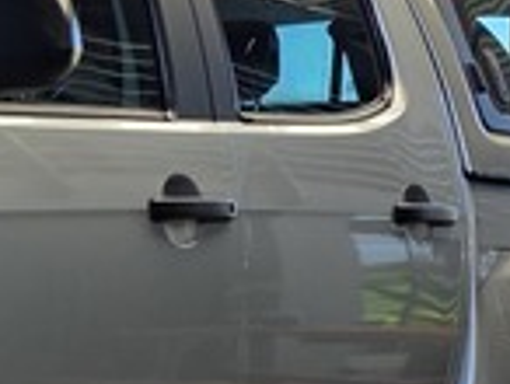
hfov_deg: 10.9
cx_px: -573
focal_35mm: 161
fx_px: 2376
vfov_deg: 9.2
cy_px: 381
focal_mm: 6.25
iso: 80
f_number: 1.7
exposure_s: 1/1272
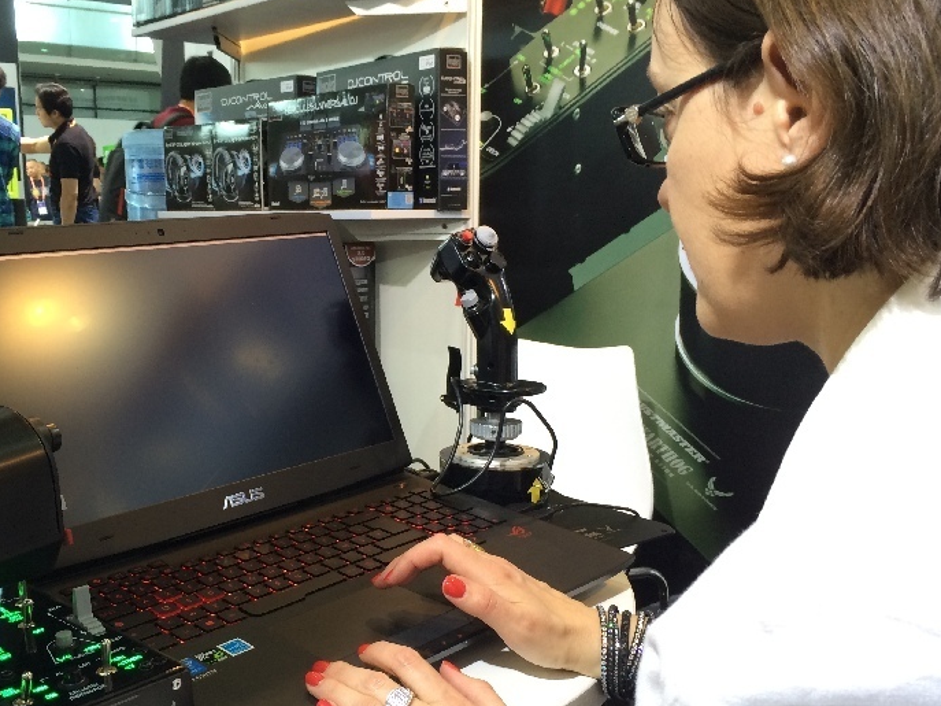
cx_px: 351
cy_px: 402
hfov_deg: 48.5
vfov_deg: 37.6
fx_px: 1033
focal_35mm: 38
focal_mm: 4.15
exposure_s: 1/30
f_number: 2.2
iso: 80
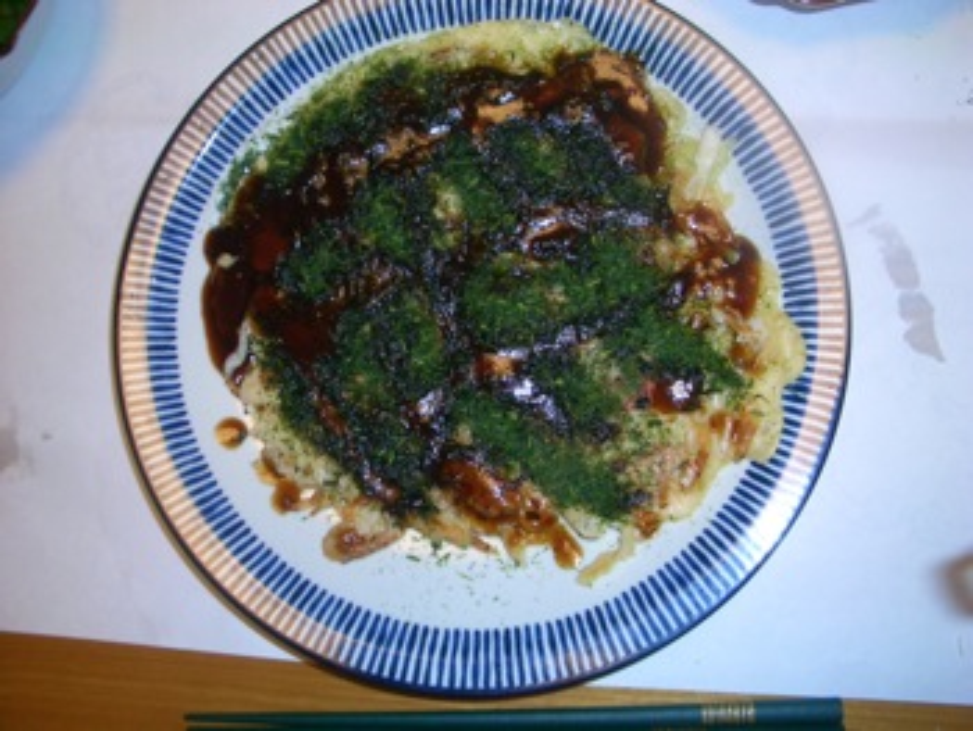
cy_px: 366
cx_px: 486
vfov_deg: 40.7
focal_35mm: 35
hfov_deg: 52.6
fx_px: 984
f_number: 4.3
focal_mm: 5.8
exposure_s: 1/60
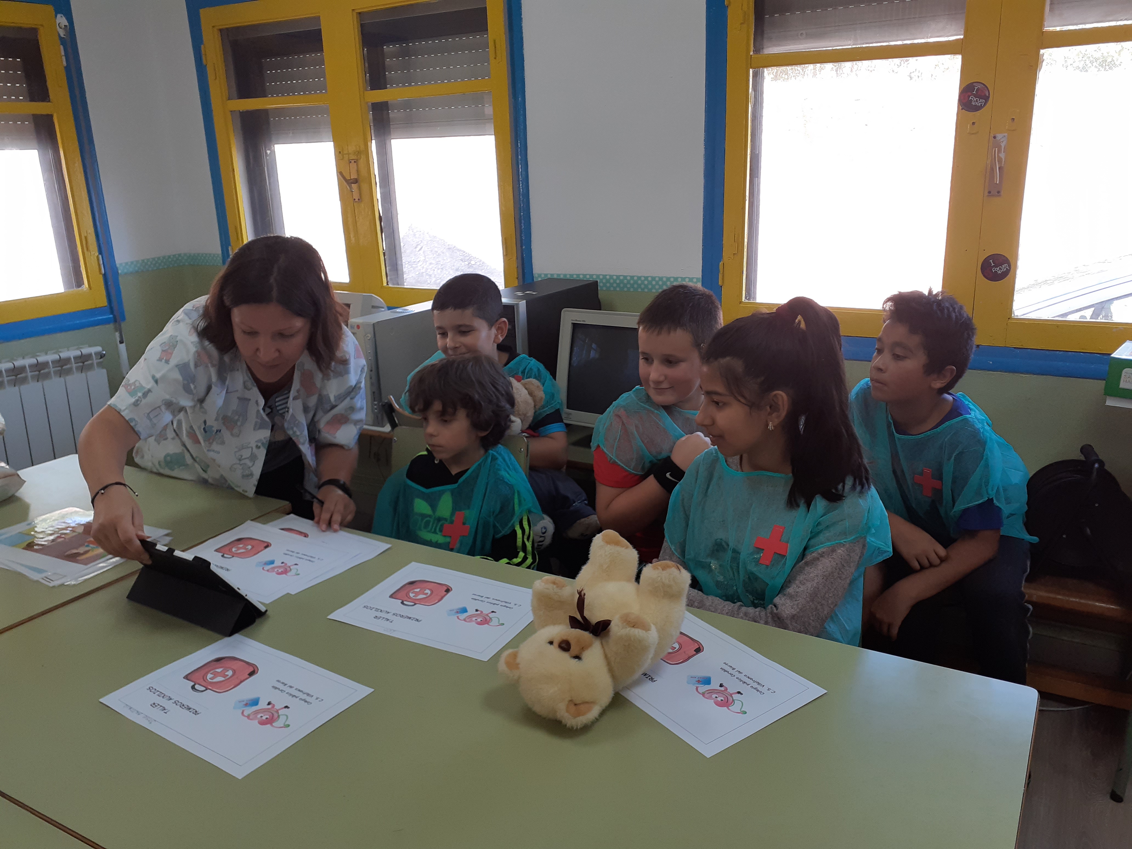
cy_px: 424
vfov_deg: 51.4
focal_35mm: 27
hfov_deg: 65.3
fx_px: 883
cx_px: 566
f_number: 1.9
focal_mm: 3.6
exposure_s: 1/100
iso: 50
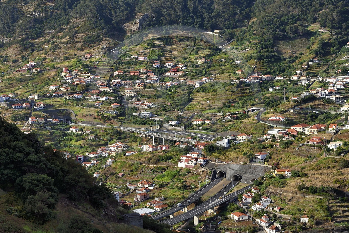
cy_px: 116
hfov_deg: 32.4
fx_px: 601
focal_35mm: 62
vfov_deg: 21.9
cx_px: 174
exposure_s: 1/200
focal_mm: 62
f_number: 9
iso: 200
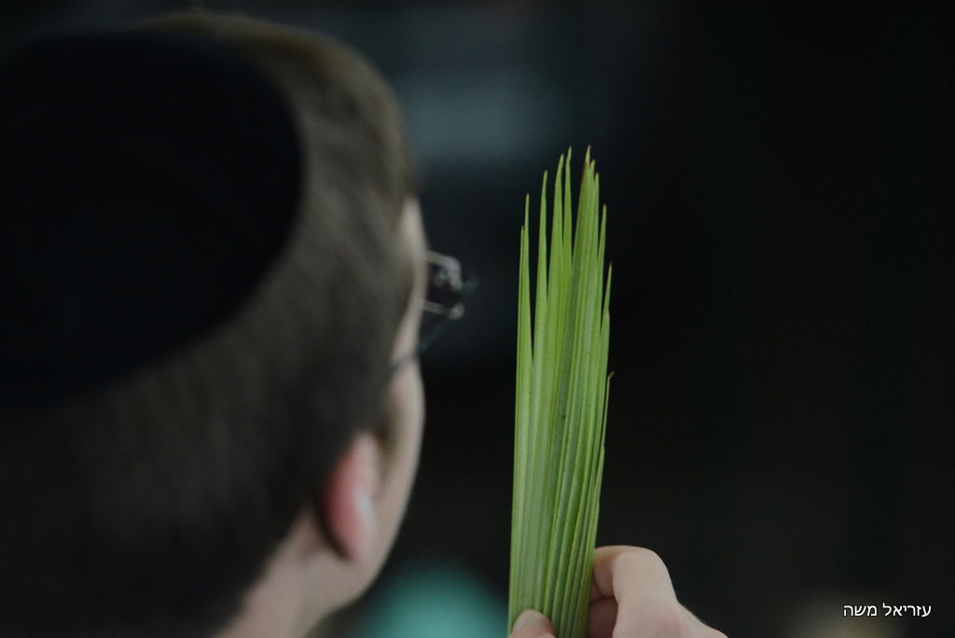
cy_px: 319
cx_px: 478
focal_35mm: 195
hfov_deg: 10.5
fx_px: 5176
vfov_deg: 7.1
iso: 3200
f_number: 4
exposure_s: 1/100
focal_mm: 195
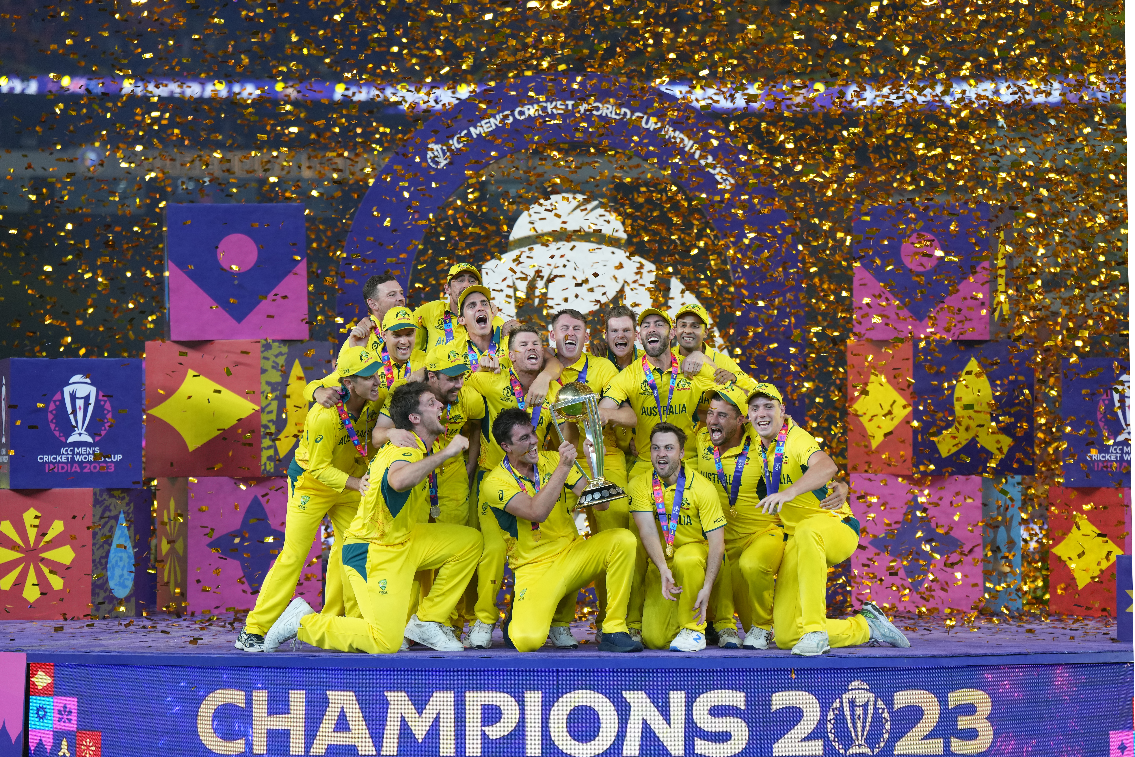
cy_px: 378
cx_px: 568
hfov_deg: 14.7
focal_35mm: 140
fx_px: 4414
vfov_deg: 9.8
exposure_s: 1/800
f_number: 2.8
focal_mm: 140
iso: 1000
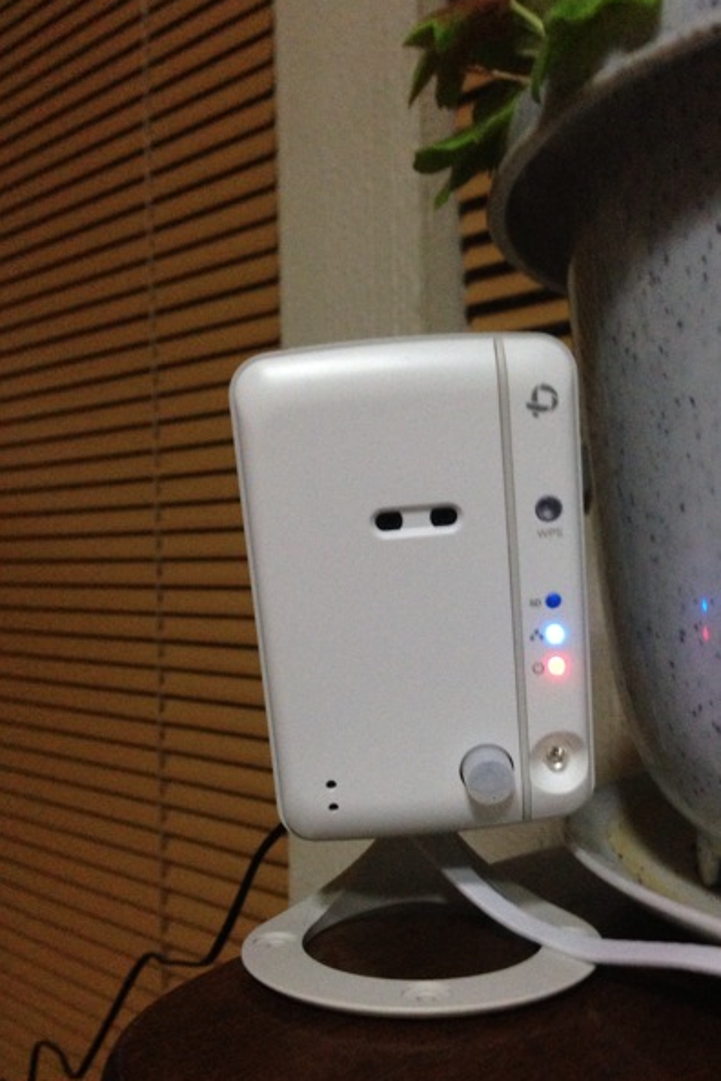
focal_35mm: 37
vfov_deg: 51.9
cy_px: 575
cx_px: 433
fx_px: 1111
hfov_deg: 35.8
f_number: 2.4
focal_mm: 4.13
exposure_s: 1/20
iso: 400
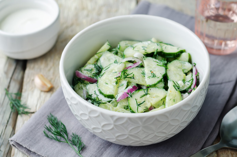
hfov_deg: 27.0
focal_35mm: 75
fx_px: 493
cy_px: 78
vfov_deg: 18.1
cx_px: 118
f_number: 4.5
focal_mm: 50
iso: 100
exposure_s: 1/80
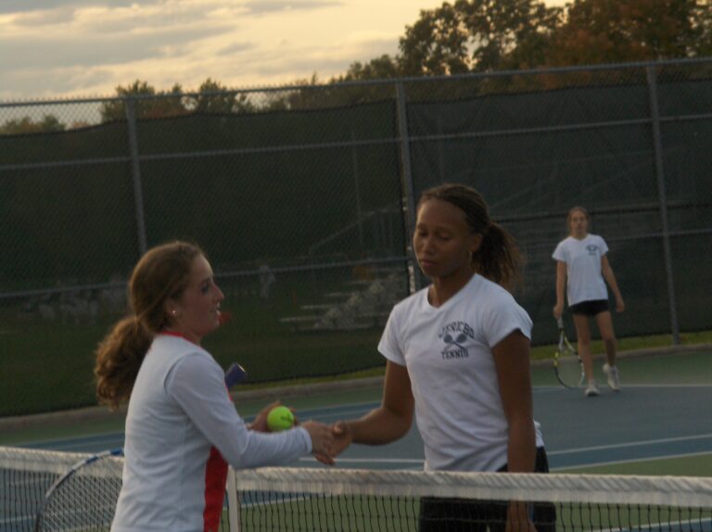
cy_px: 266
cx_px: 356
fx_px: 2897
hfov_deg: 14.0
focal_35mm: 141
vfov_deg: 10.5
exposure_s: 1/180
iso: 84
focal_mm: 29
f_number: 4.7
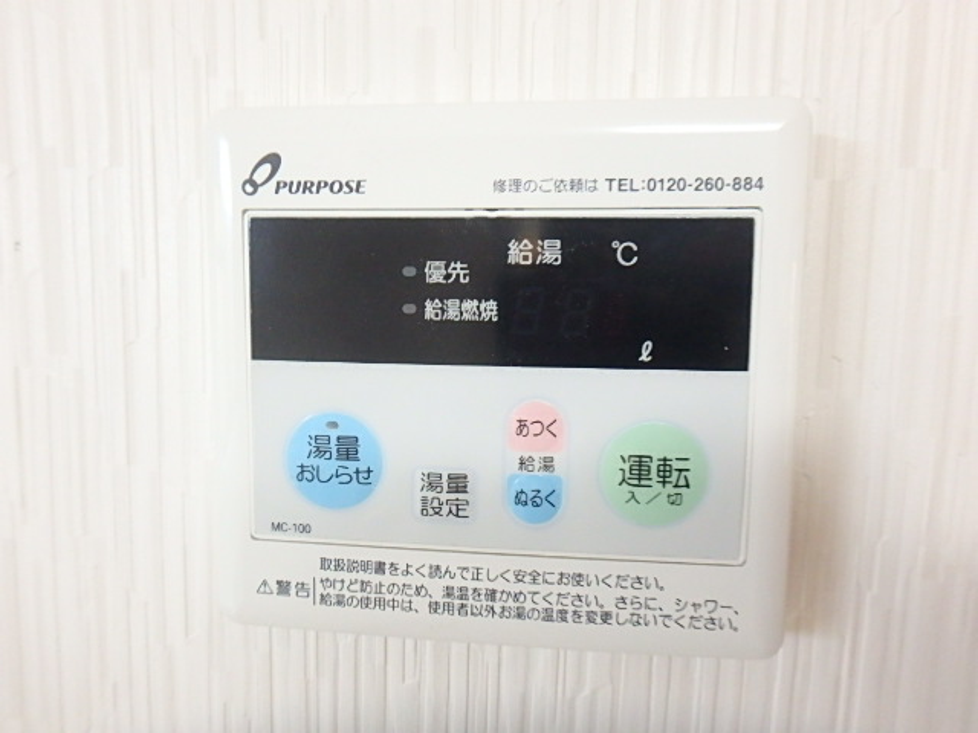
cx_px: 489
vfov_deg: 63.4
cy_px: 366
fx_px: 593
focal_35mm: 21
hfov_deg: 79.0
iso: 800
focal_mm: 3.7
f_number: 3.5
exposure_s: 1/20
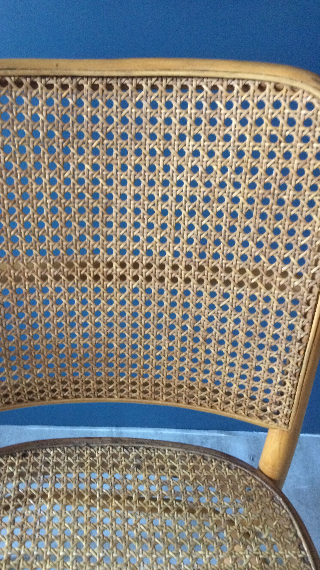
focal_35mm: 32
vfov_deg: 61.0
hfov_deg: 36.4
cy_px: 288
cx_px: 113
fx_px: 483
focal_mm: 4.15
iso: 320
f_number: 2.2
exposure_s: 1/17
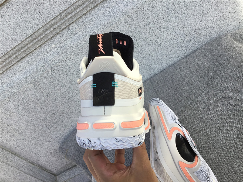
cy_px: 91
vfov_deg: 45.4
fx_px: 218
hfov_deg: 58.4
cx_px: 122
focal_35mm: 31
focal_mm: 3.3
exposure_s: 1/547
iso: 25
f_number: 2.4
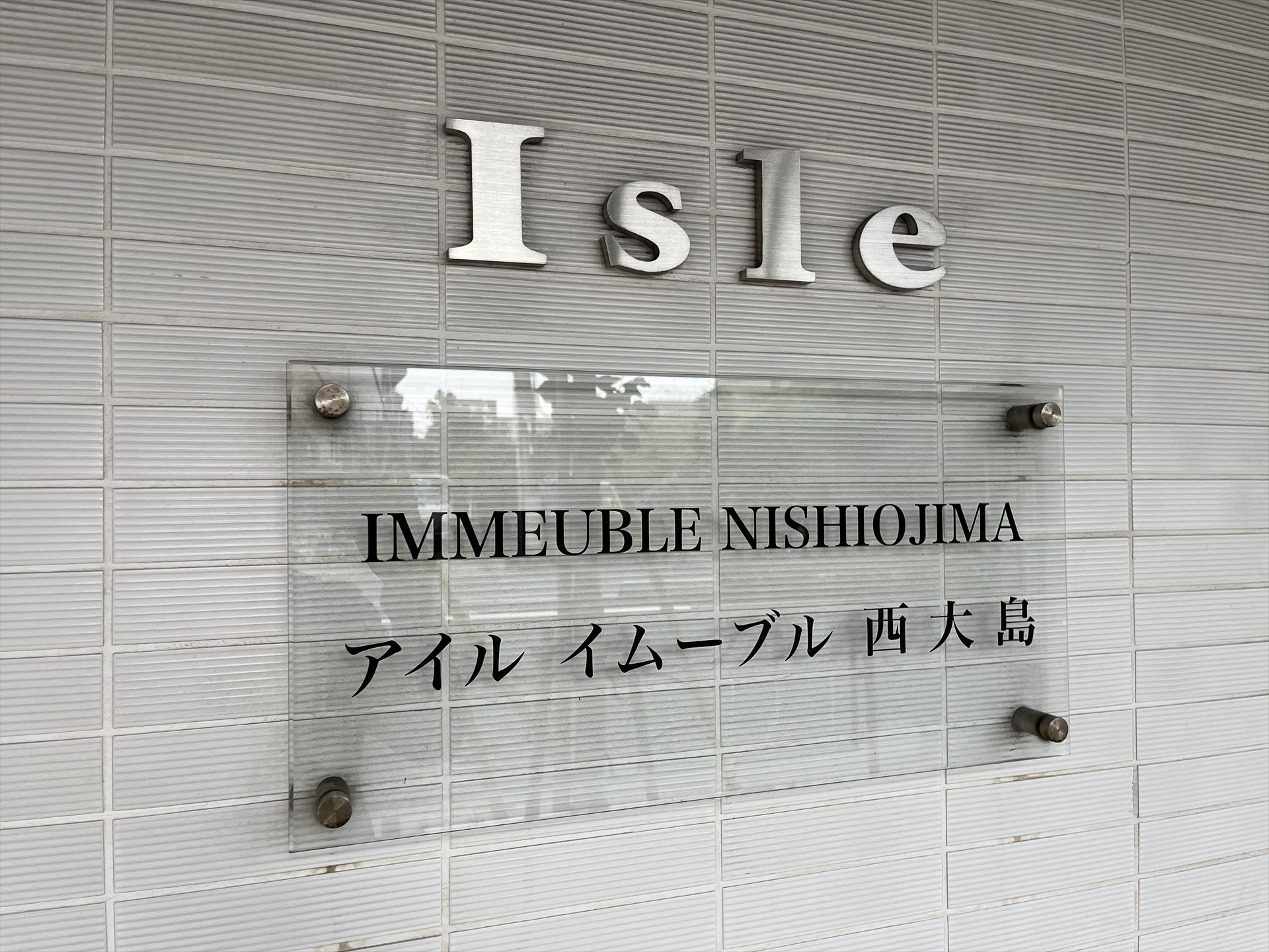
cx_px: 634
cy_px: 476
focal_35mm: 26
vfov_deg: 53.1
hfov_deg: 67.3
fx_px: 953
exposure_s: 1/384
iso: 50
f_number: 1.6
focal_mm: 5.1
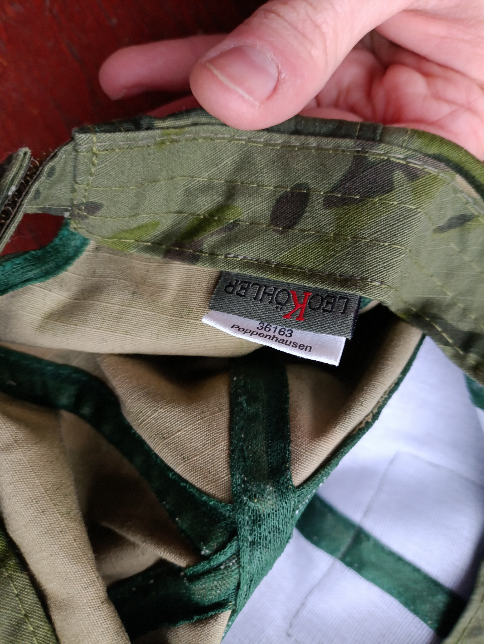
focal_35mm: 25
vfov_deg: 69.4
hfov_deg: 54.9
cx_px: 242
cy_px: 322
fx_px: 466
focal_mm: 4.71
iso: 500
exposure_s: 1/33.3
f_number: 1.7
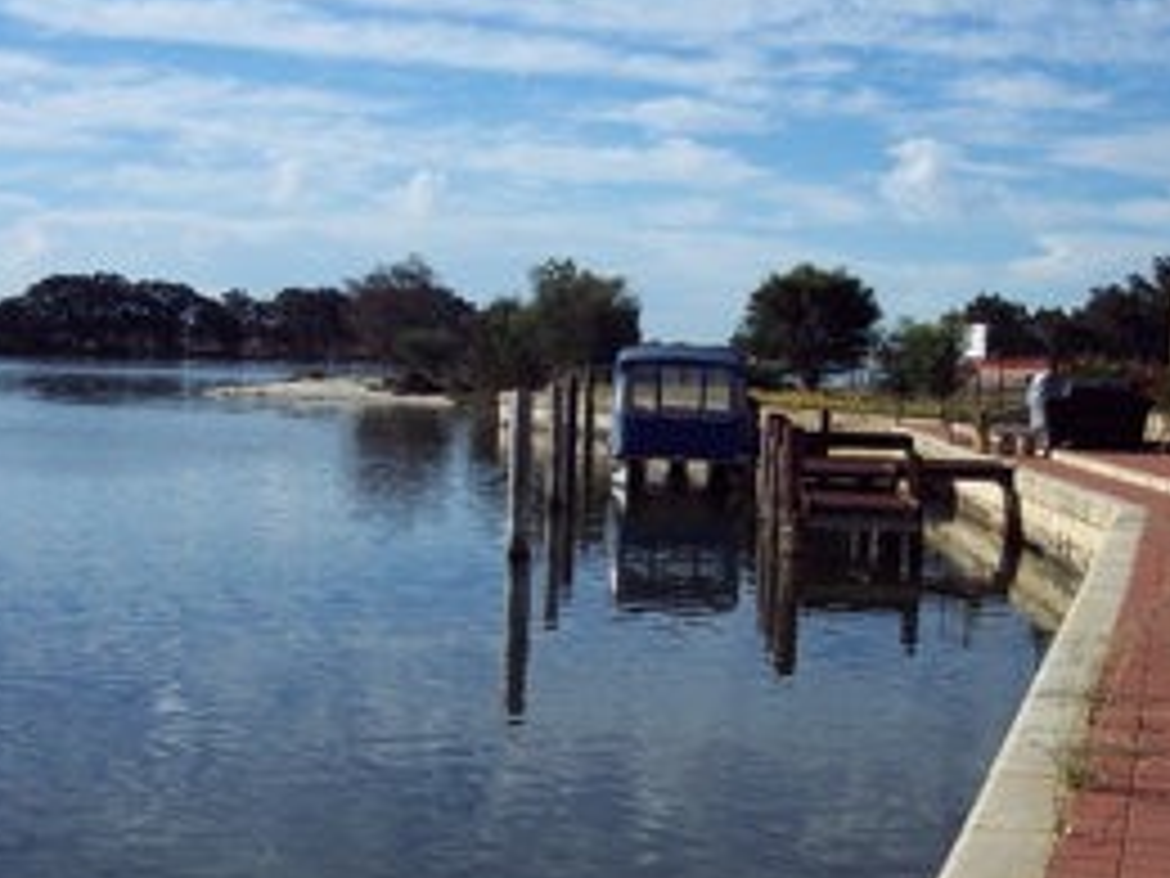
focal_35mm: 60
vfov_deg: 24.4
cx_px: 504
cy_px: 495
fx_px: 2028
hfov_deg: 32.1
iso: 100
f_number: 5.6
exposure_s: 1/750
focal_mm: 8
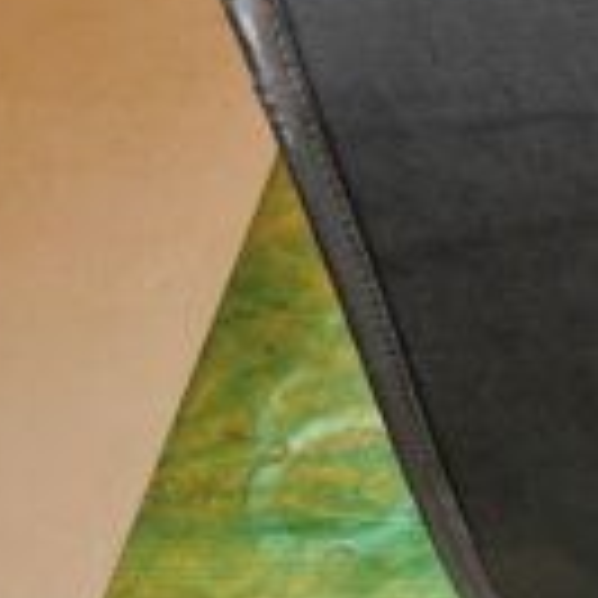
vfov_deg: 21.6
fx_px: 1564
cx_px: 1007
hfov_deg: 18.1
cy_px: 234
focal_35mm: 80
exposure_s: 1/30
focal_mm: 4.5
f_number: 3.4
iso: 200
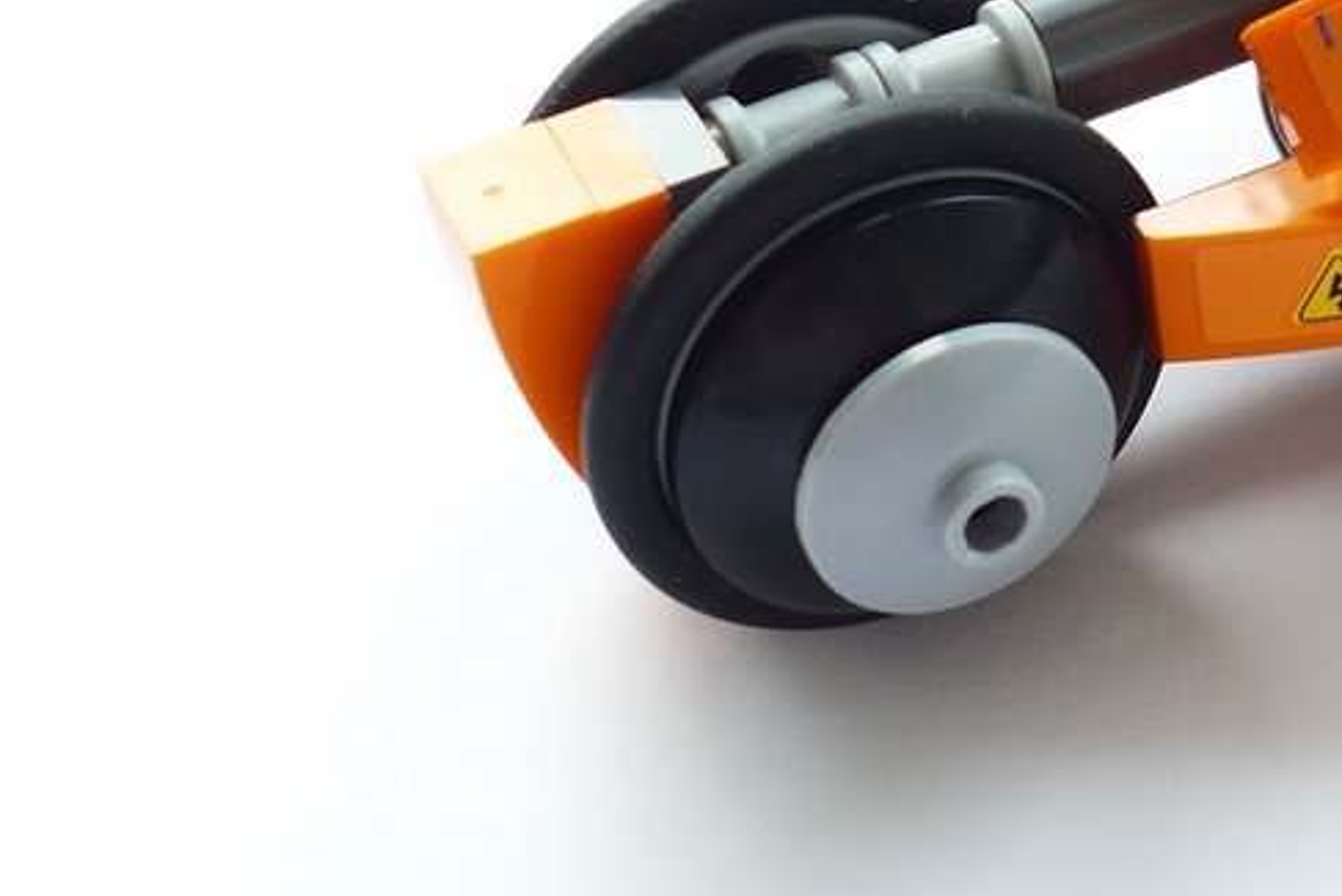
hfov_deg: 12.5
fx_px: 5779
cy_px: -466
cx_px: 2056
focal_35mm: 155
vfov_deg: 8.6
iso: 100
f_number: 3.5
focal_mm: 9.8
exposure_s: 1/30
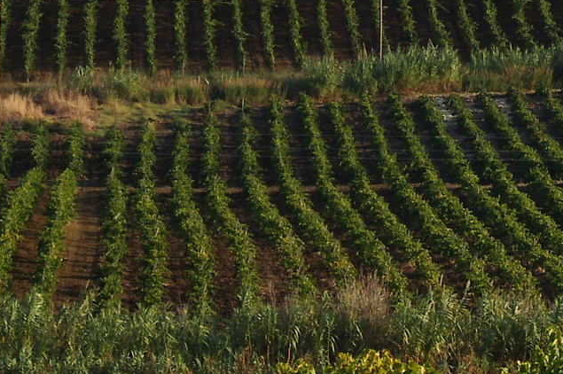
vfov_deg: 4.4
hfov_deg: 6.6
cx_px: 781
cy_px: -326
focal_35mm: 310
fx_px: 4843
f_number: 11
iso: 100
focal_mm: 55
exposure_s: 1/80
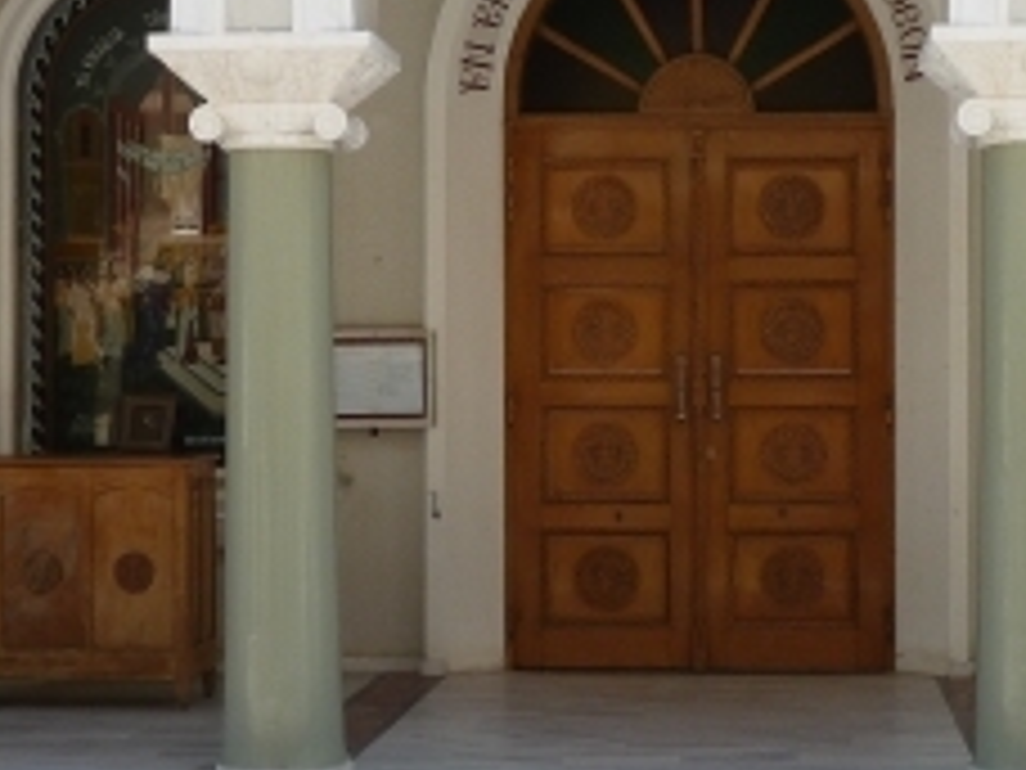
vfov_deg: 17.0
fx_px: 2579
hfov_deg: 22.4
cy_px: 419
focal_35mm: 87
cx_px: 644
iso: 100
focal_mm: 5.8
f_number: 3.6
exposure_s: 1/400
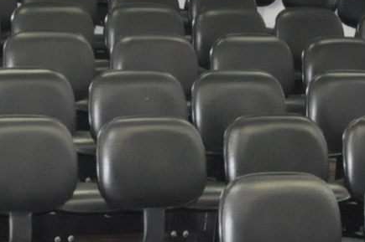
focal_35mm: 296
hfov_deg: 7.0
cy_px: 8
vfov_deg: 4.6
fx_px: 2998
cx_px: 39
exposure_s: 1/60
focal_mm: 40
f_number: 5
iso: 2000
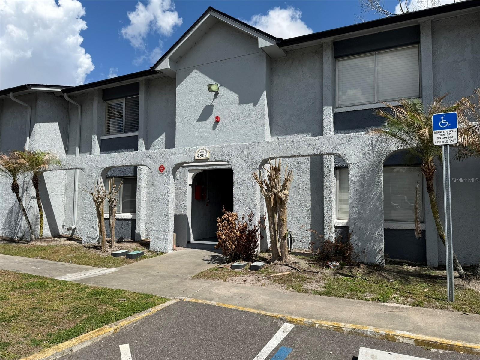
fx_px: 333
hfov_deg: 71.6
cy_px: 180
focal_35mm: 24
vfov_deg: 56.8
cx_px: 240
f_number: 1.78
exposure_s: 1/6173
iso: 80
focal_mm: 6.76
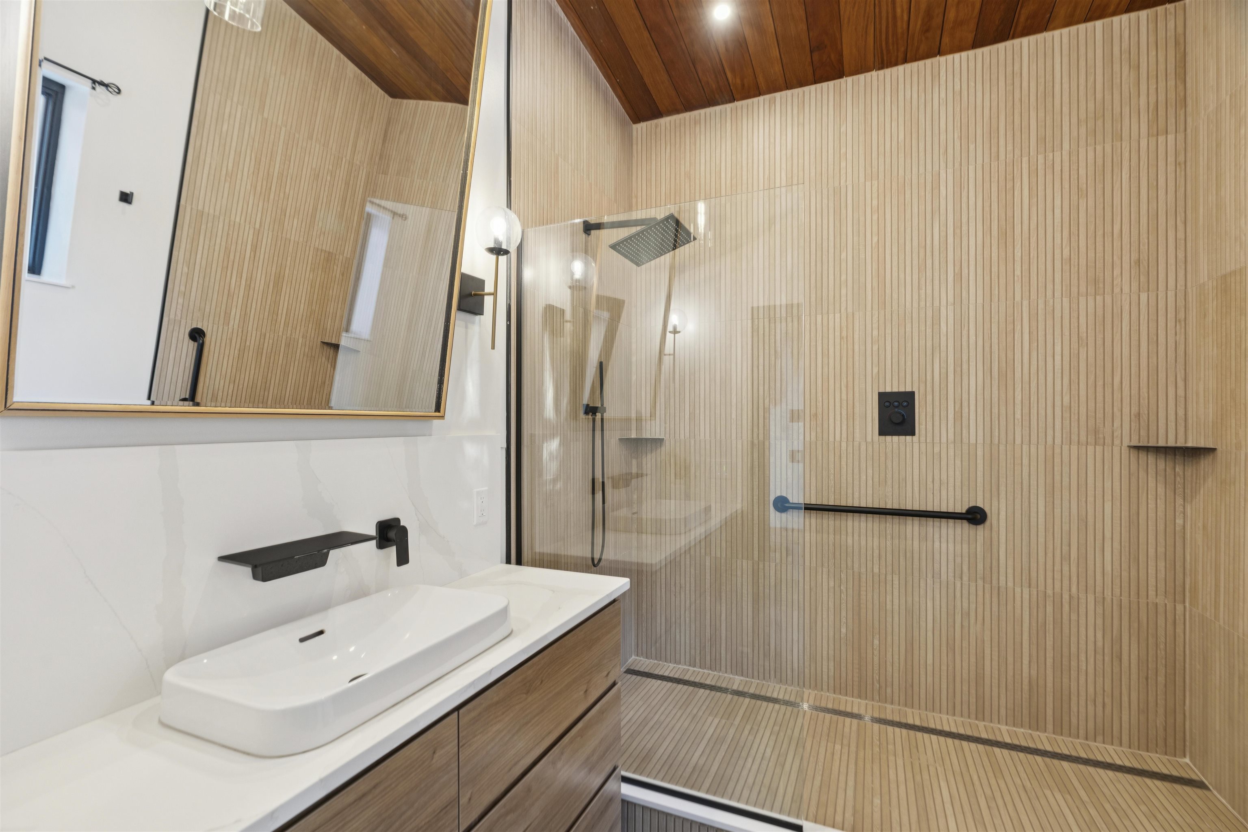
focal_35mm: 16
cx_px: 624
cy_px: 416
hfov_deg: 96.7
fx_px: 555
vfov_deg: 73.7
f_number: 7.1
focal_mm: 16
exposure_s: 1/3.33
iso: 500
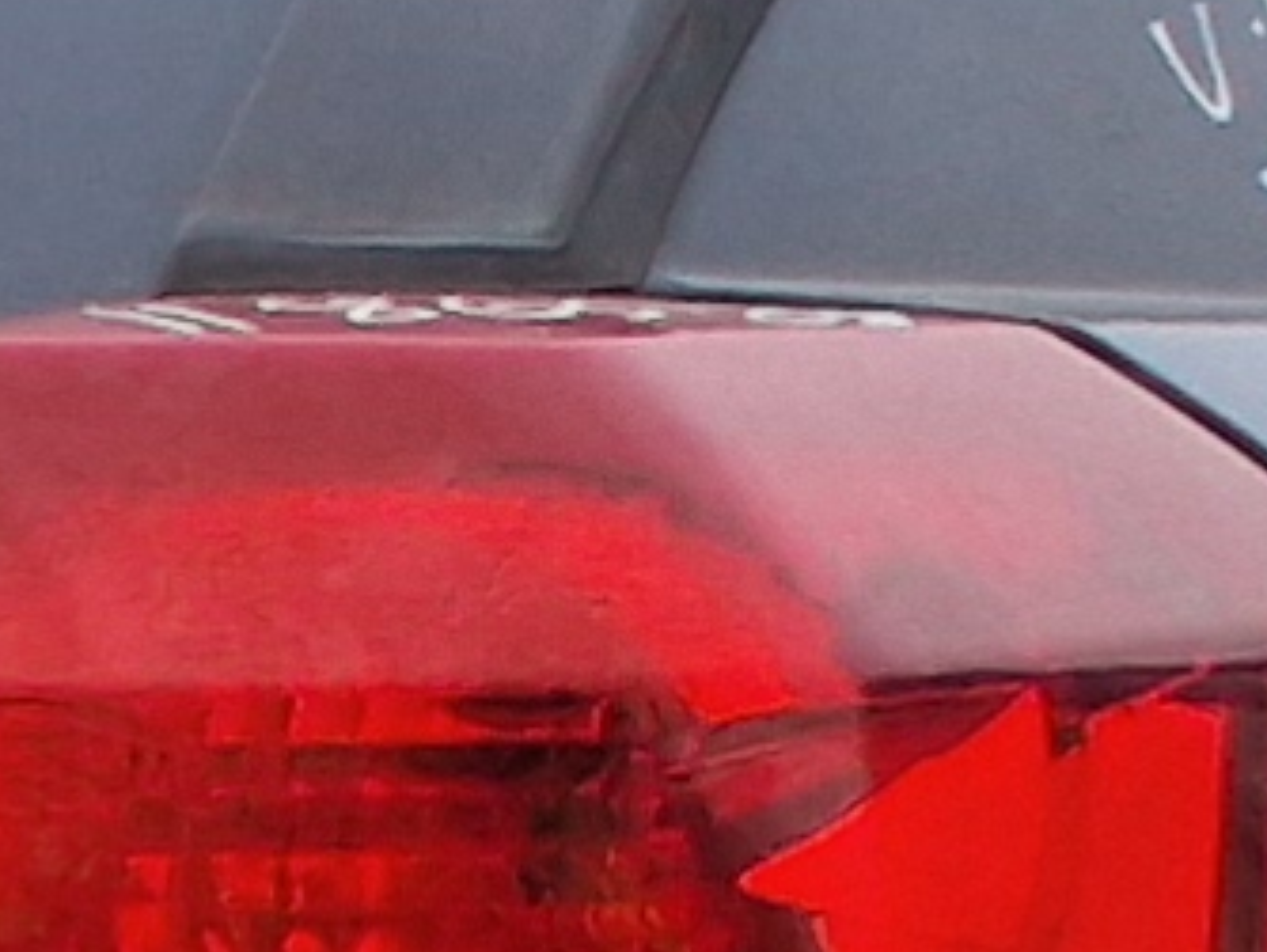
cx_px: -679
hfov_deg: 14.0
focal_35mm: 131
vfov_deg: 10.7
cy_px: 1604
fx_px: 4798
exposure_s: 1/312
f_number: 2.2
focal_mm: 1.4
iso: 50
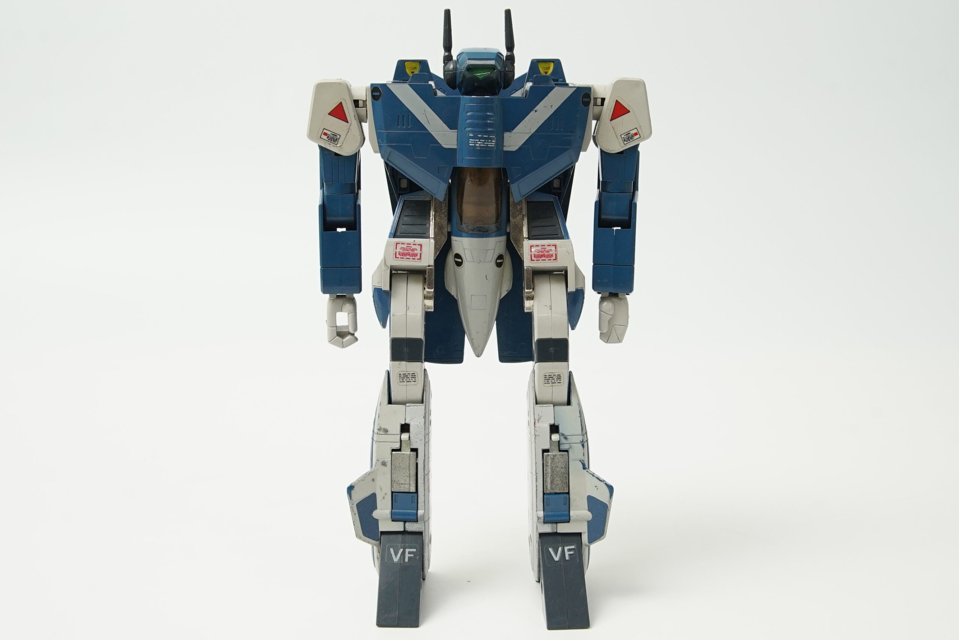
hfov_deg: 46.4
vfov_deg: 31.9
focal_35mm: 42
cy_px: 320
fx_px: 1119
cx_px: 480
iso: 1000
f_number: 10
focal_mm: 28
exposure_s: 1/20
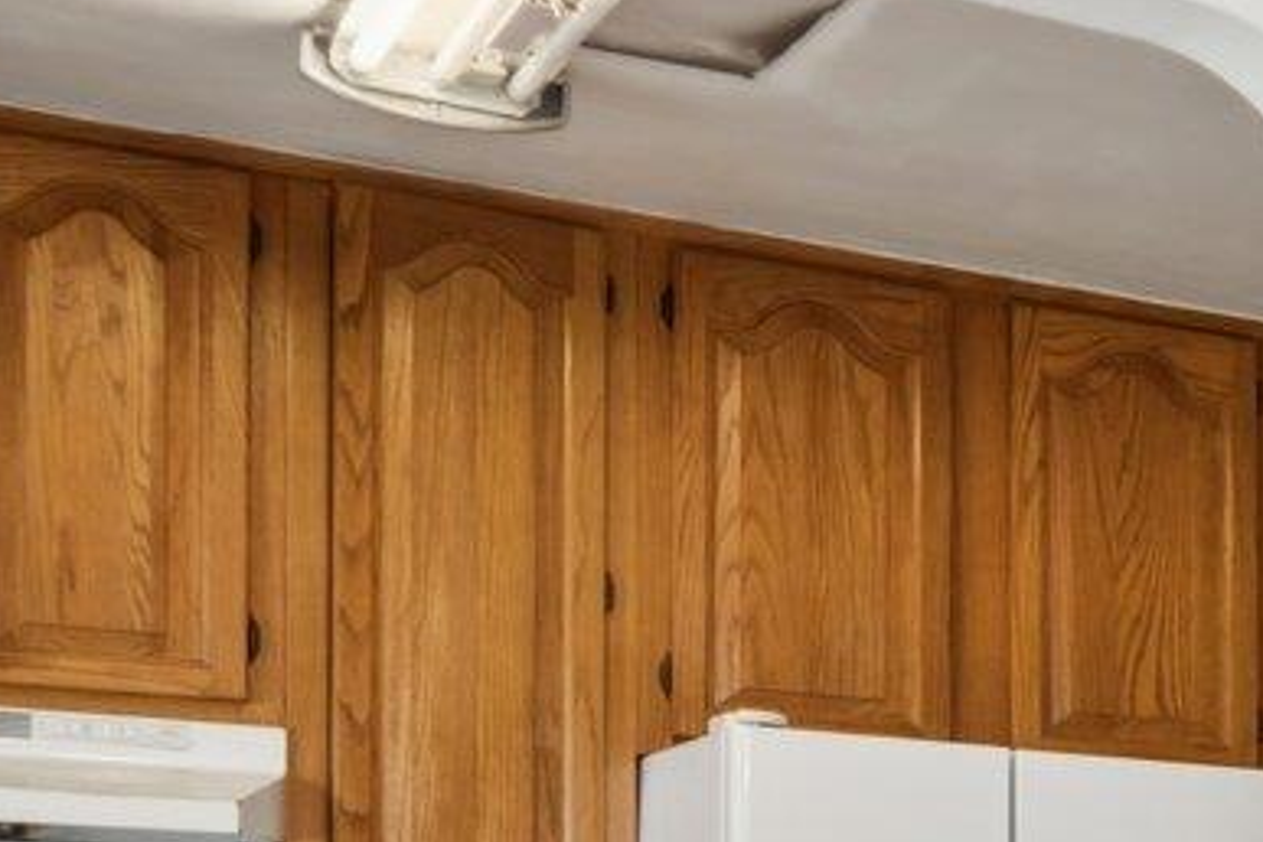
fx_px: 3157
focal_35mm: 90
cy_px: 1255
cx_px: 3051
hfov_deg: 14.5
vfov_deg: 14.2
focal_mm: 17
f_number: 8
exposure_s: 1/20
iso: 160
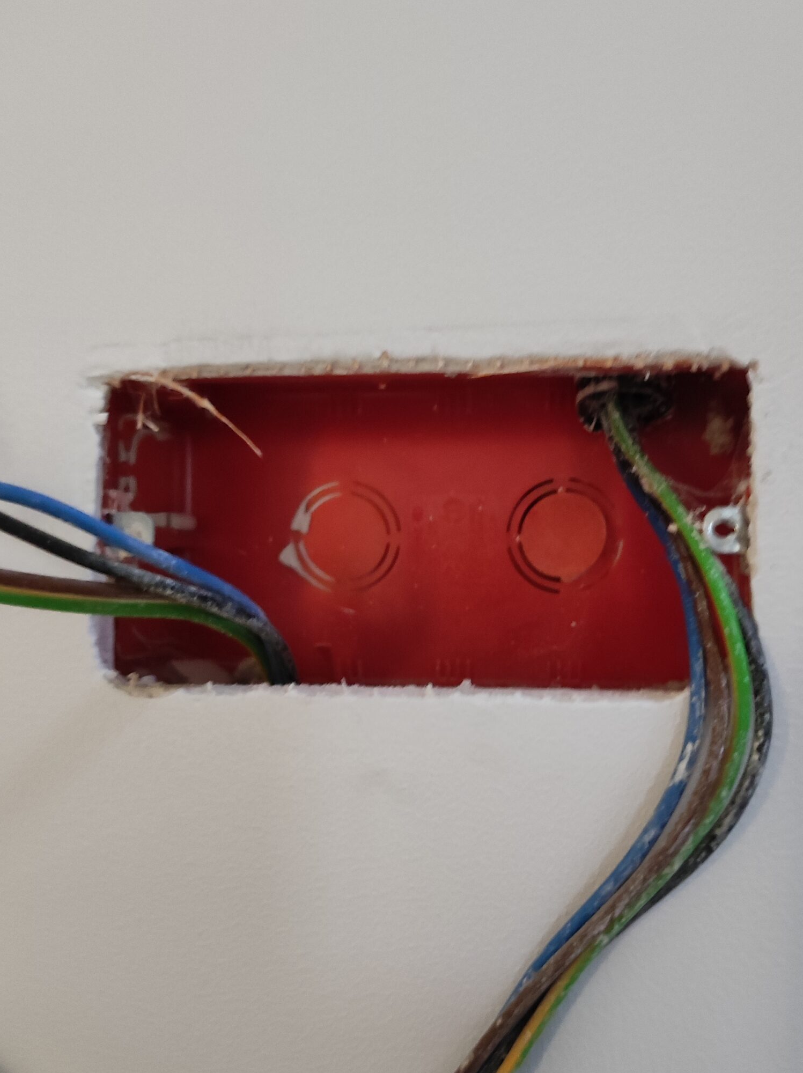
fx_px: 991
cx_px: 467
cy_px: 549
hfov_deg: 44.0
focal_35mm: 32
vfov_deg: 56.8
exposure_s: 1/33
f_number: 1.79
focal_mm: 4.7
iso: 1687
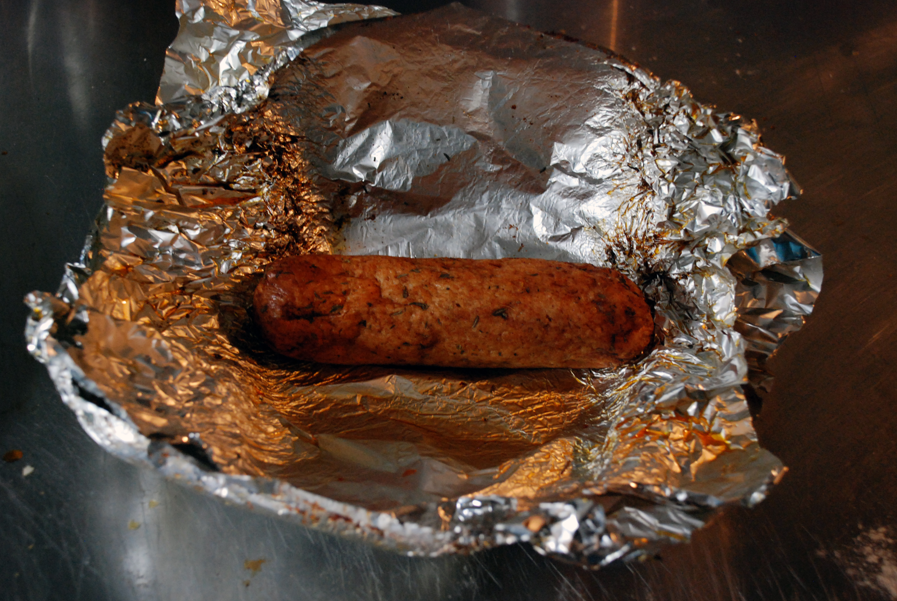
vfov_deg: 21.0
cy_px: 317
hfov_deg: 30.9
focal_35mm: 65
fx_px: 1622
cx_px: 451
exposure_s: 1/60
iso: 1000
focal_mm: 40
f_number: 4.5
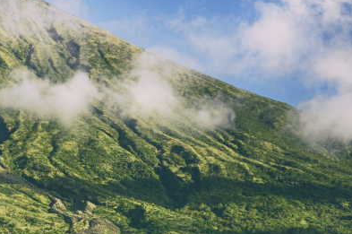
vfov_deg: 10.9
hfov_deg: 15.8
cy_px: 34
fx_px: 1221
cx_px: -73
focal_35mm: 125
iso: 100
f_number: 4.8
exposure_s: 1/90
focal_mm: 32
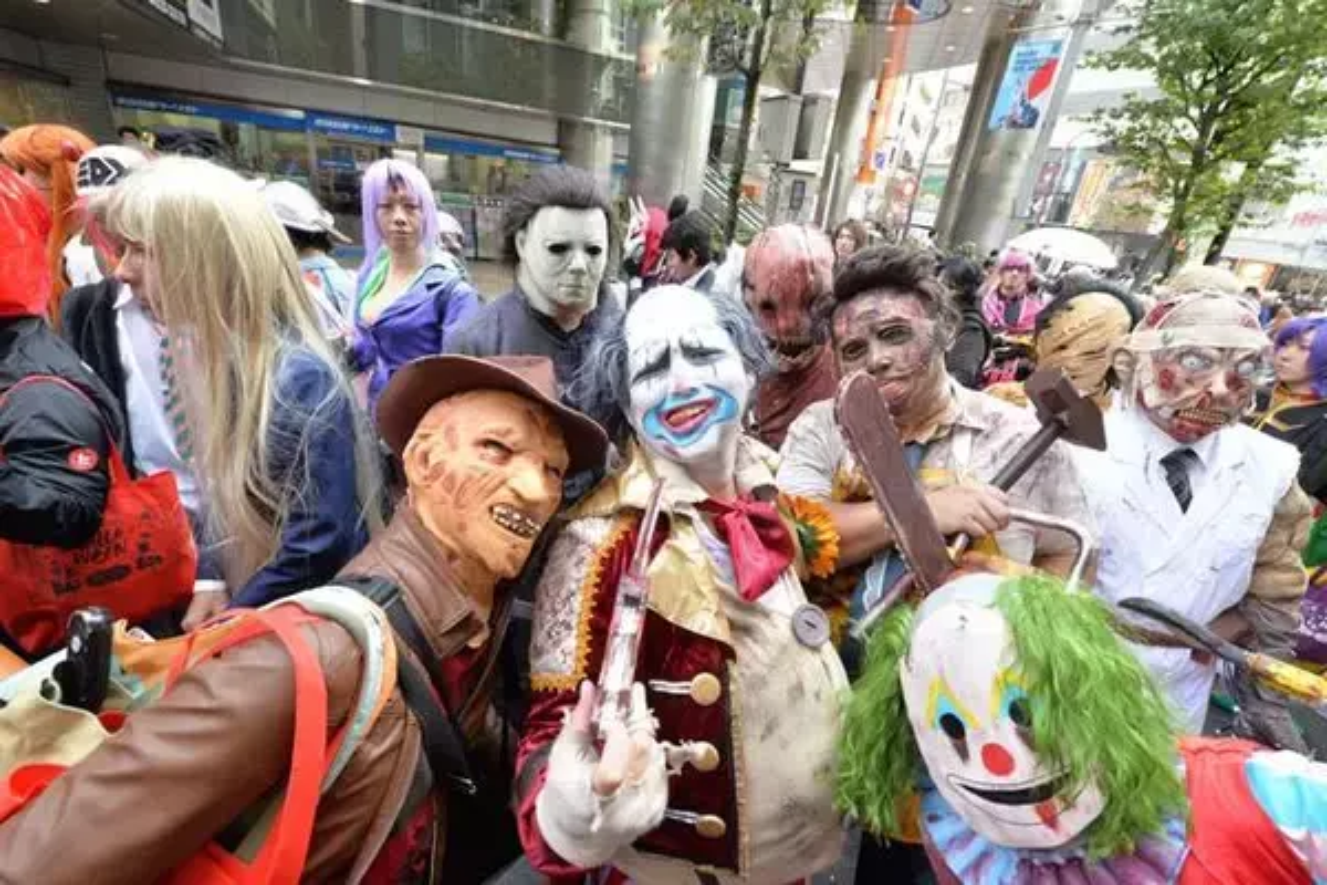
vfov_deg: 73.7
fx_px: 590
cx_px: 664
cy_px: 442
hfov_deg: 96.7
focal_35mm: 16
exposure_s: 1/160
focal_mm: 16
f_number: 8
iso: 1600
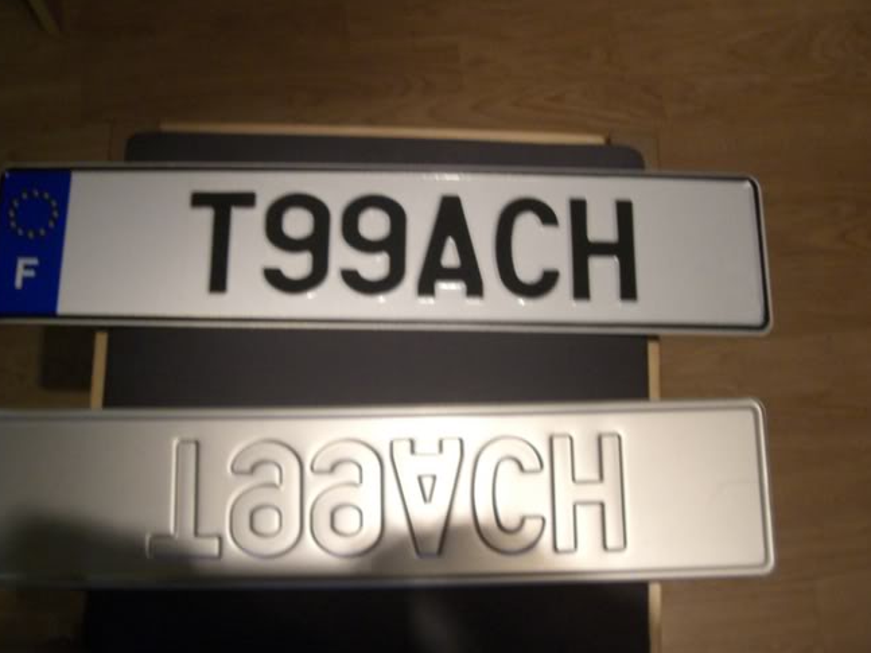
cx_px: 372
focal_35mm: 47
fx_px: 1182
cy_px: 263
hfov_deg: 40.3
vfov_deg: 30.8
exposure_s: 1/40
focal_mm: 6.2
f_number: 2.7
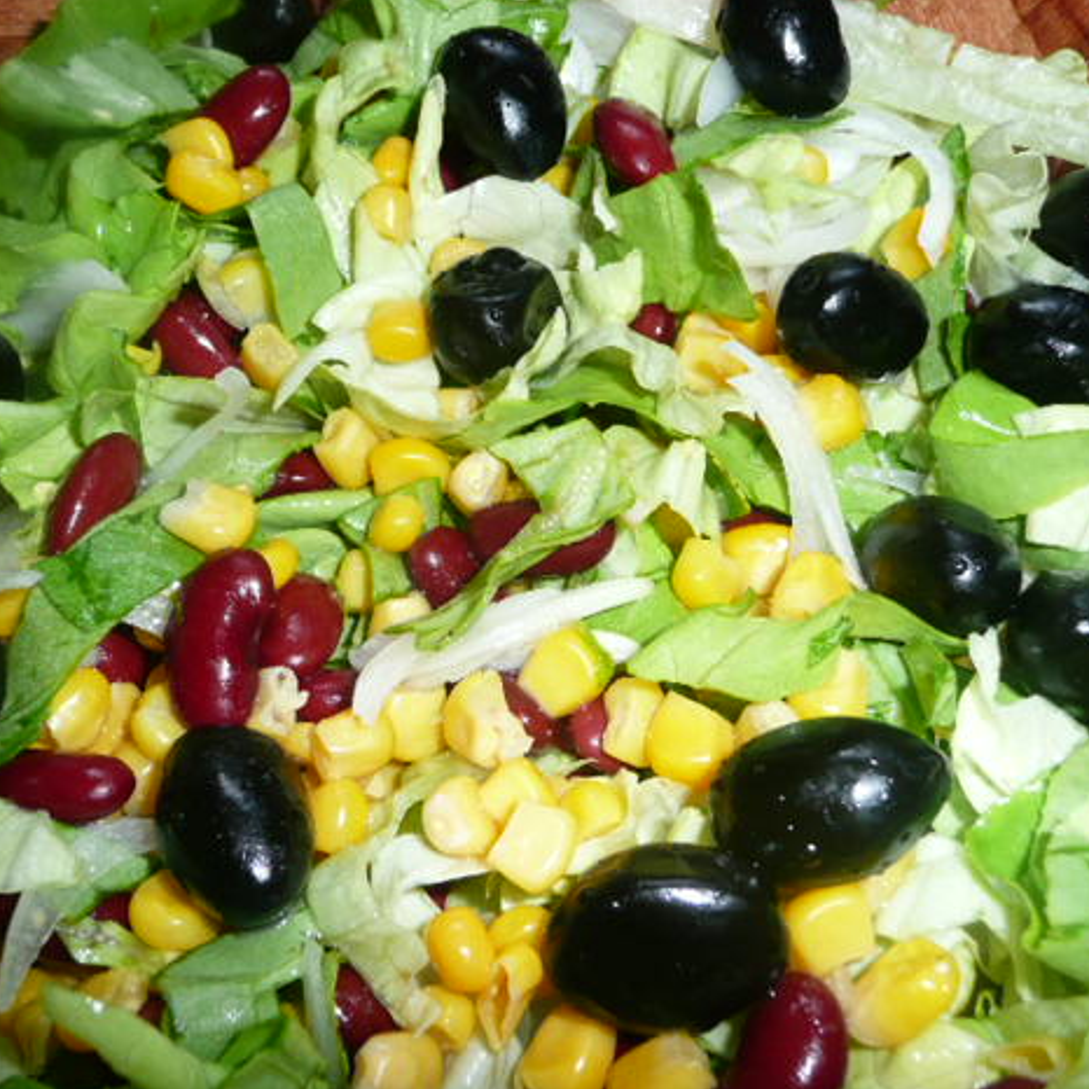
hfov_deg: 48.4
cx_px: 486
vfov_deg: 48.4
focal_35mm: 34
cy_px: 552
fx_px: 1210
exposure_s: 1/30
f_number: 3.3
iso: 100
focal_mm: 4.6
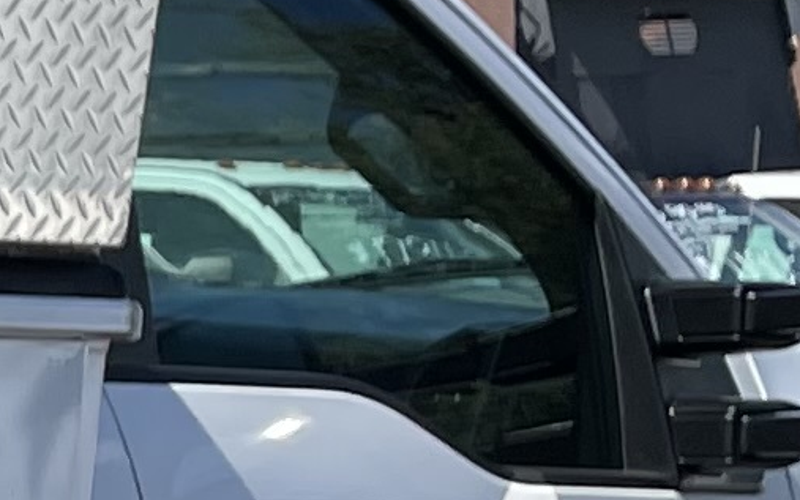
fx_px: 4775
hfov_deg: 7.9
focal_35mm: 219
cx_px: -1822
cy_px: 1024
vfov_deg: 5.8
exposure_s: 1/2681
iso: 32
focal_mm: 4.2
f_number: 1.6
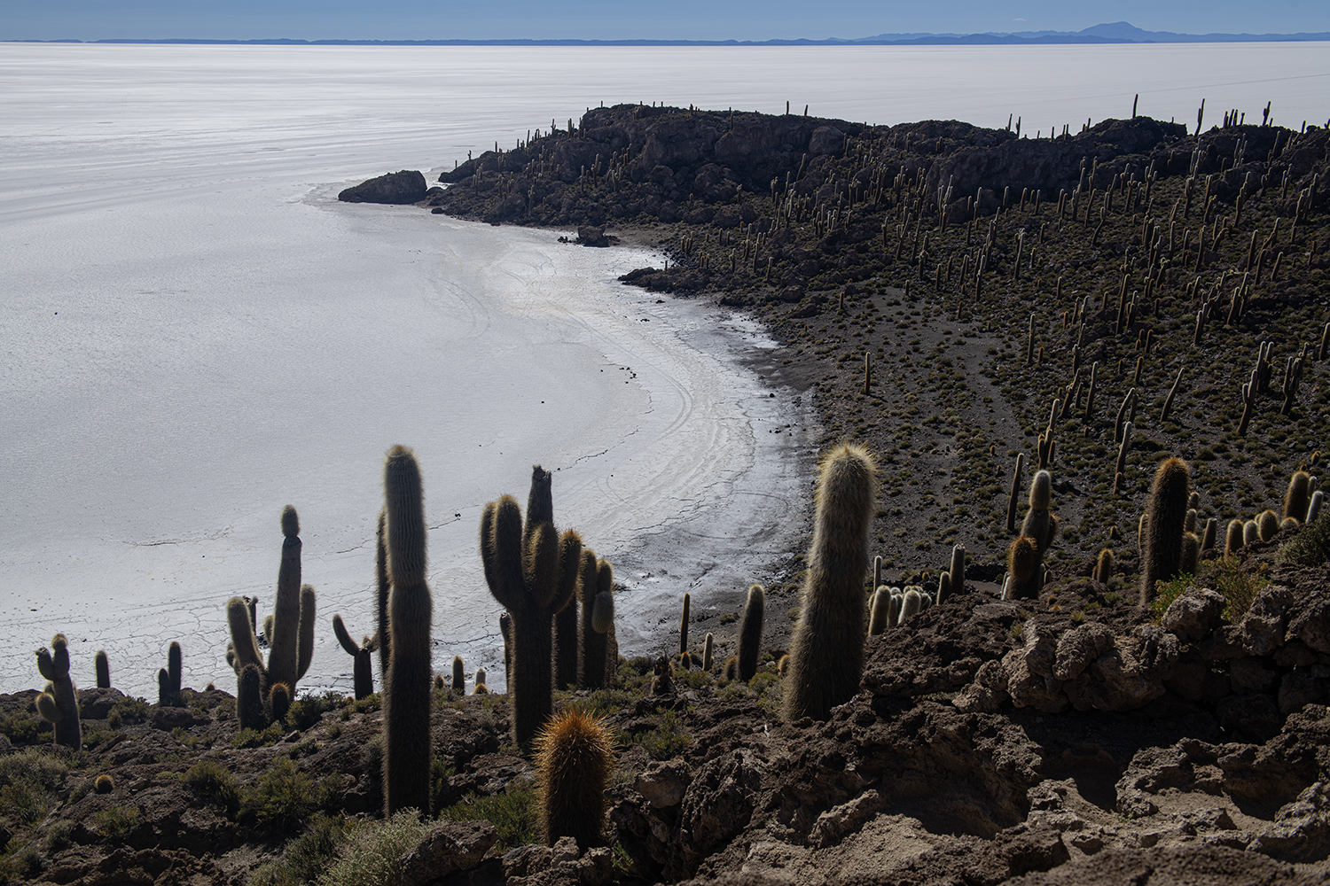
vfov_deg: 35.1
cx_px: 665
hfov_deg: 50.7
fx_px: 1404
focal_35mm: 38
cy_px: 443
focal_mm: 38
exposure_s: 1/250
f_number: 8
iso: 100
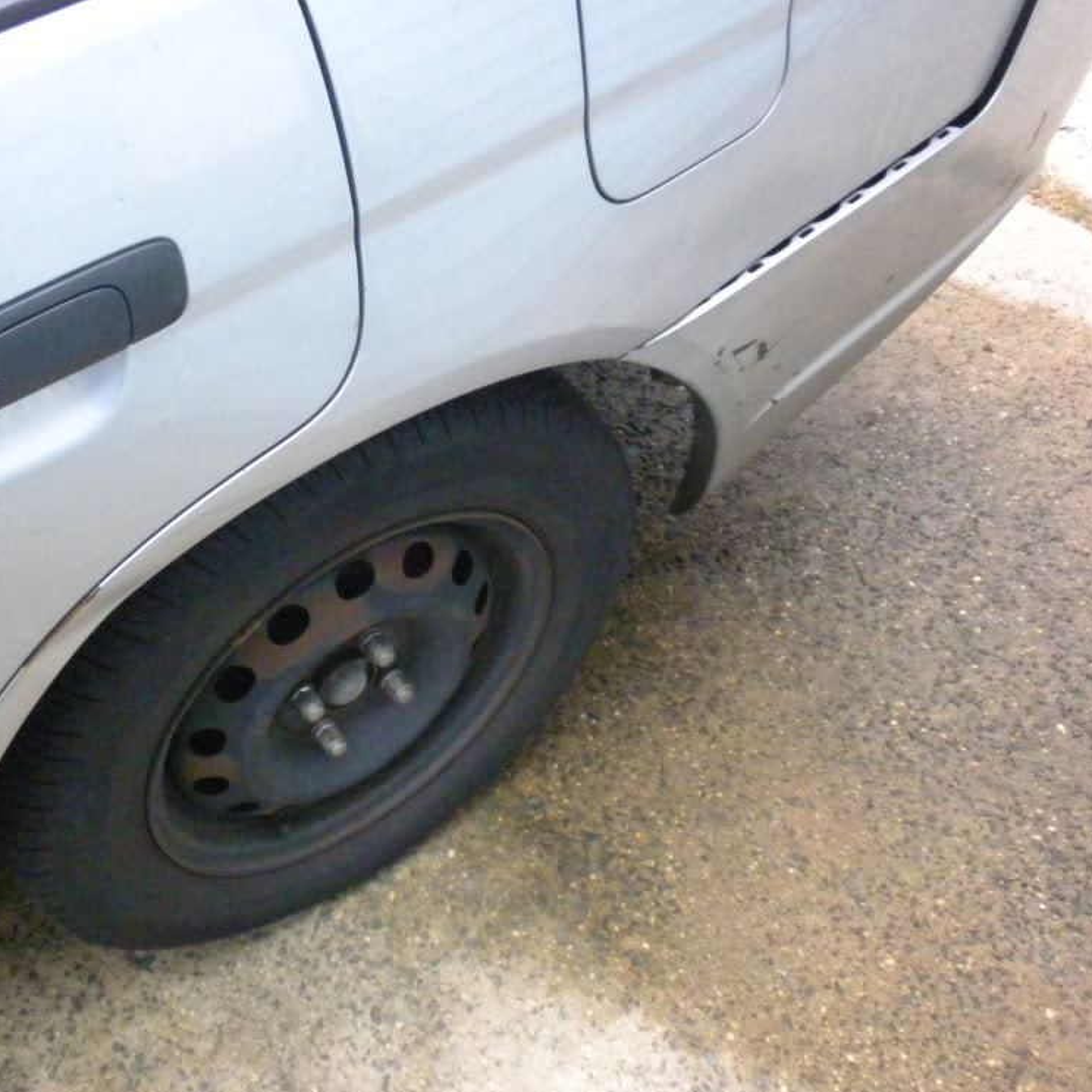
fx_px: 1606
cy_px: 539
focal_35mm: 45
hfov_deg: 37.2
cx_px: 370
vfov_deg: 37.6
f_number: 3.5
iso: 800
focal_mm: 6.6
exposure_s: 1/88
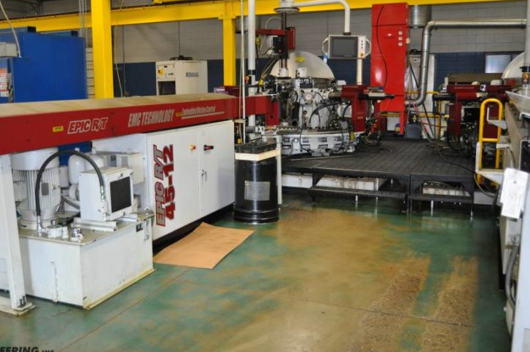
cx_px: 228
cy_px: 167
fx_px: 515
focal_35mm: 35
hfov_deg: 54.3
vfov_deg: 37.8
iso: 800
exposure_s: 1/80
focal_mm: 20
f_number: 3.5
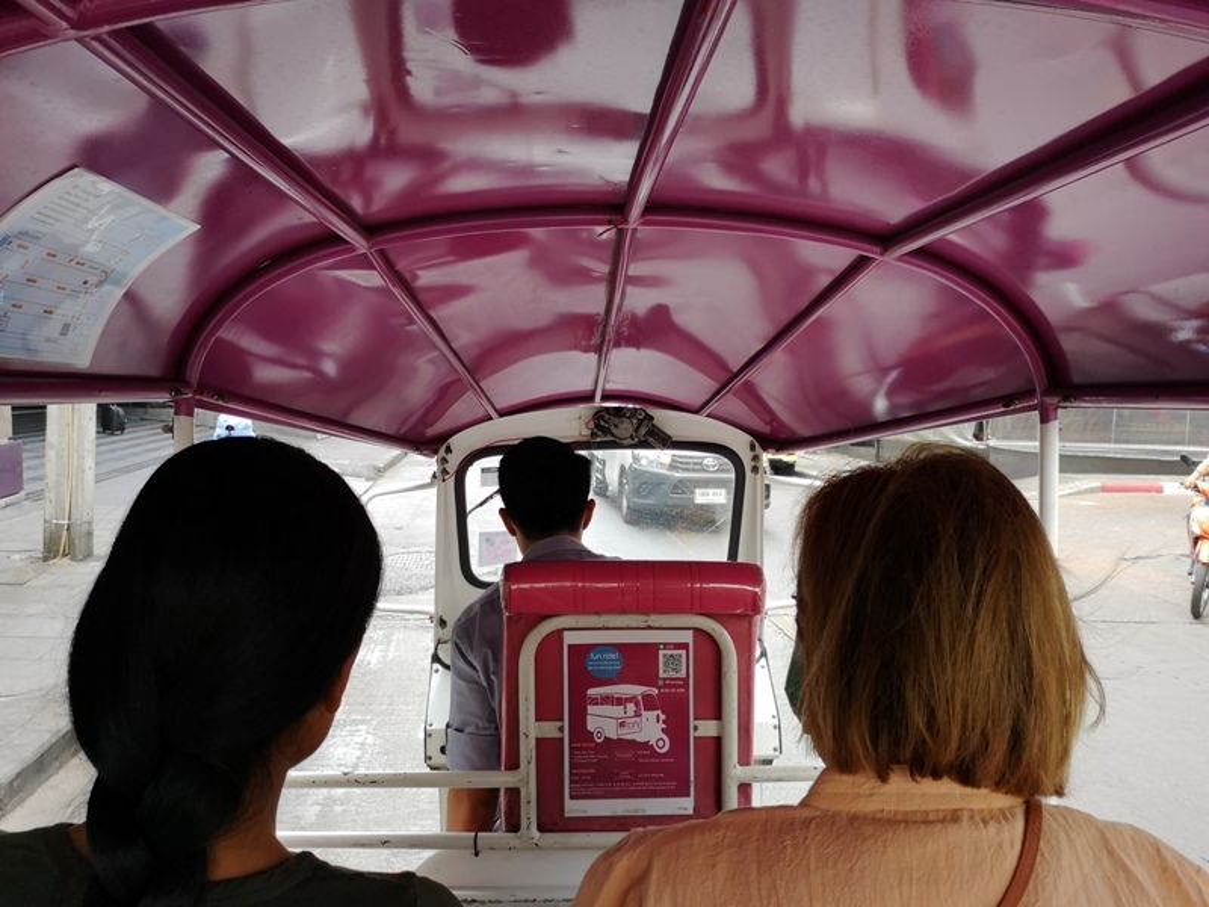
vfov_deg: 51.4
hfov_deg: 65.3
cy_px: 454
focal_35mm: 27
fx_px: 943
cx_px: 604
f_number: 1.8
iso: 400
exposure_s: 1/900
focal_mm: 3.95
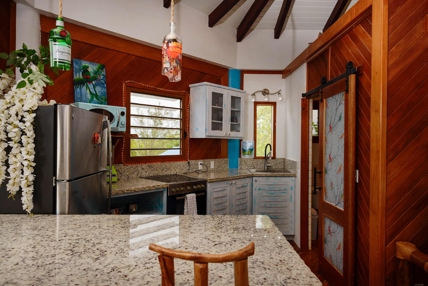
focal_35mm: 24
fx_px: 285
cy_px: 143
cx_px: 214
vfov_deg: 53.2
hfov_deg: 73.7
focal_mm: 24
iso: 250
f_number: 7.1
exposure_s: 1/160
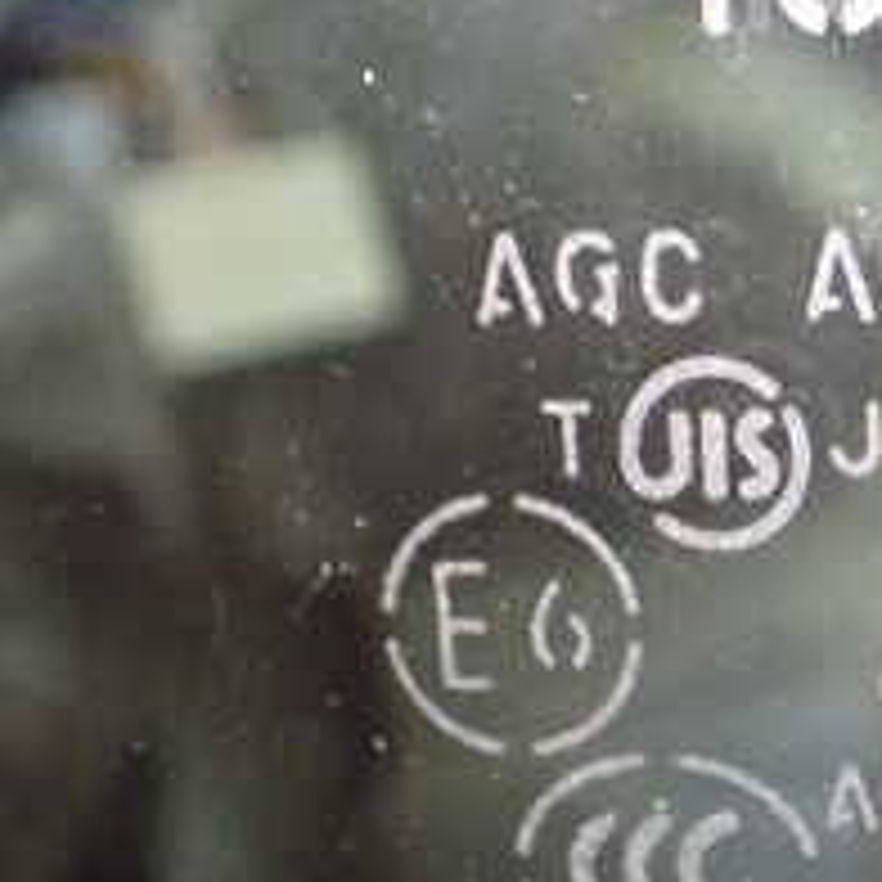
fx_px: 2335
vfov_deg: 21.4
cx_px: 1202
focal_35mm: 81
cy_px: 495
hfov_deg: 19.4
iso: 800
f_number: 2.3
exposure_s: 1/60
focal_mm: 5.4
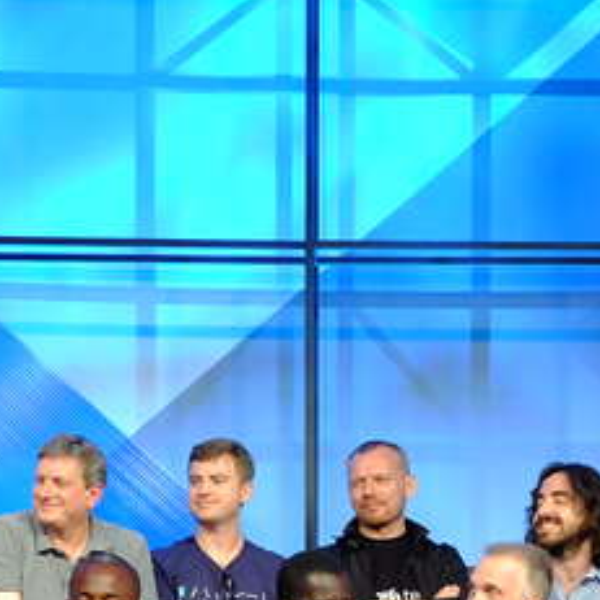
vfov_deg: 8.5
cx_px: 688
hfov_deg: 8.4
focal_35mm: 206
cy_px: 578
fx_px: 4040
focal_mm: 46.7
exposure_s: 1/60
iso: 1000
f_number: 5.6
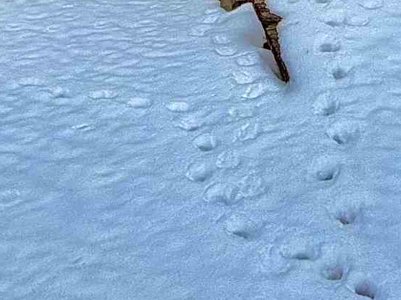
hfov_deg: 25.3
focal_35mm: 77
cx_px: 244
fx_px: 892
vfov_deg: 14.2
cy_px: -385
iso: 25
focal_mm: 2.22
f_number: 2.2
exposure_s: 1/770
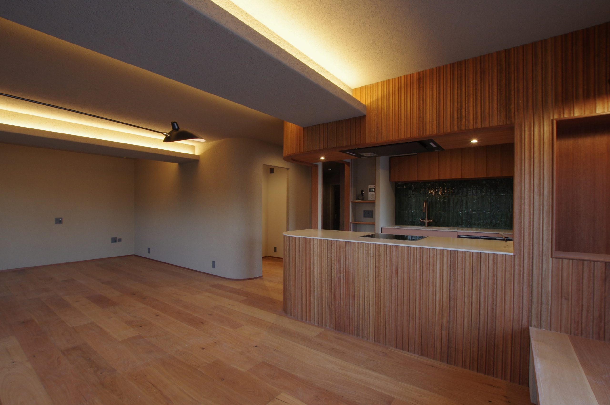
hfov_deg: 100.4
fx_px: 254
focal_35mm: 15
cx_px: 305
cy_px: 202
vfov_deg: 77.2
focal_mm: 10
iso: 400
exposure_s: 1/6
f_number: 10
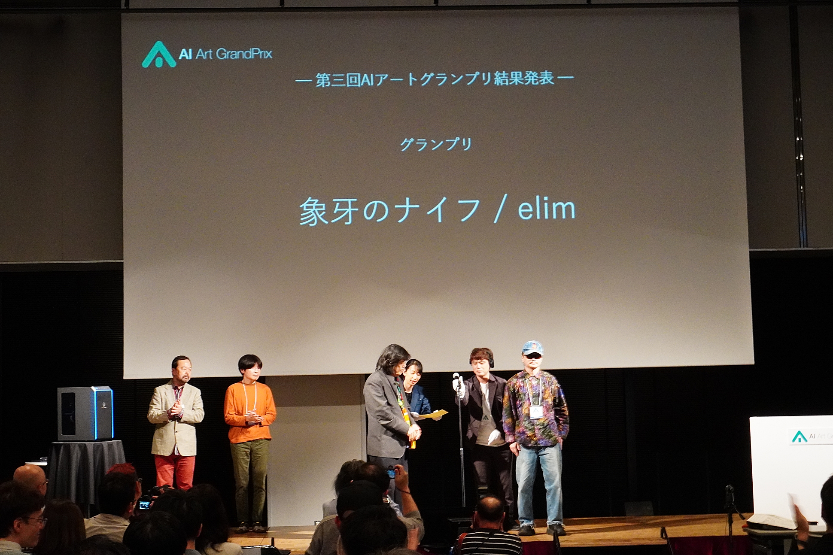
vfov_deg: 21.6
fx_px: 1458
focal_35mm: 63
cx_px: 416
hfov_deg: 31.9
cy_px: 278
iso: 6400
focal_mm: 42
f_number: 14
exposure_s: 1/25
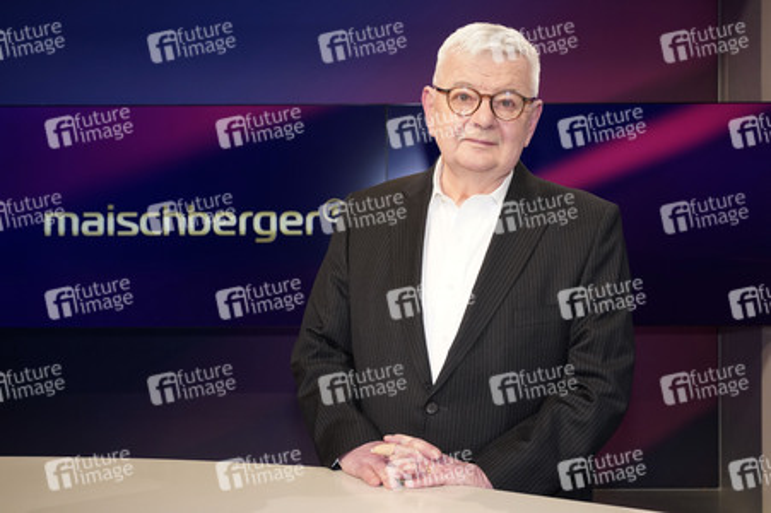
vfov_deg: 31.1
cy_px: 256
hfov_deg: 45.5
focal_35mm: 43
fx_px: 920
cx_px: 386
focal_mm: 43
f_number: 5.6
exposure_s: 1/125
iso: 2000
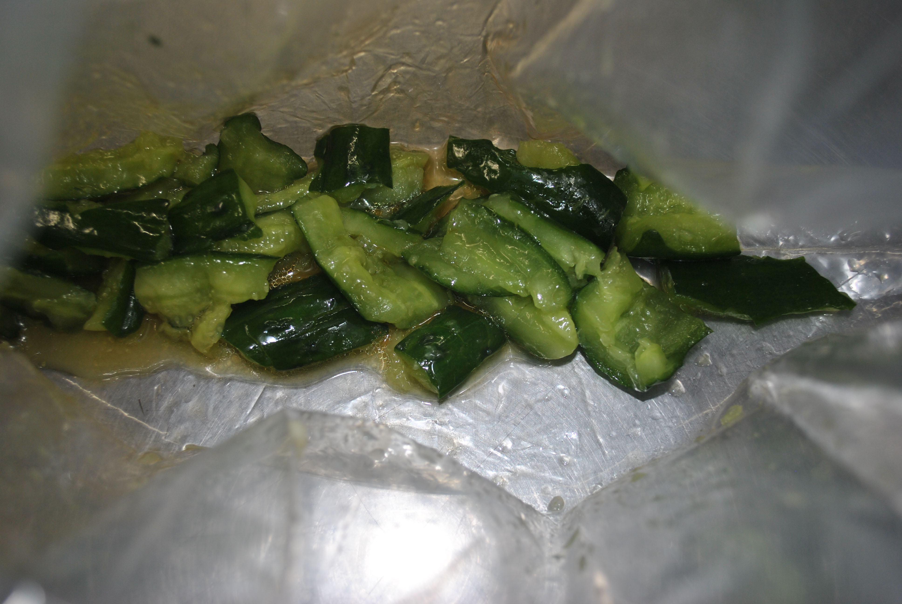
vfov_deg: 32.0
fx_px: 1054
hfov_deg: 46.3
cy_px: 302
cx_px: 451
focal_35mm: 42
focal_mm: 28
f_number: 4.5
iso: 400
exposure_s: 1/25
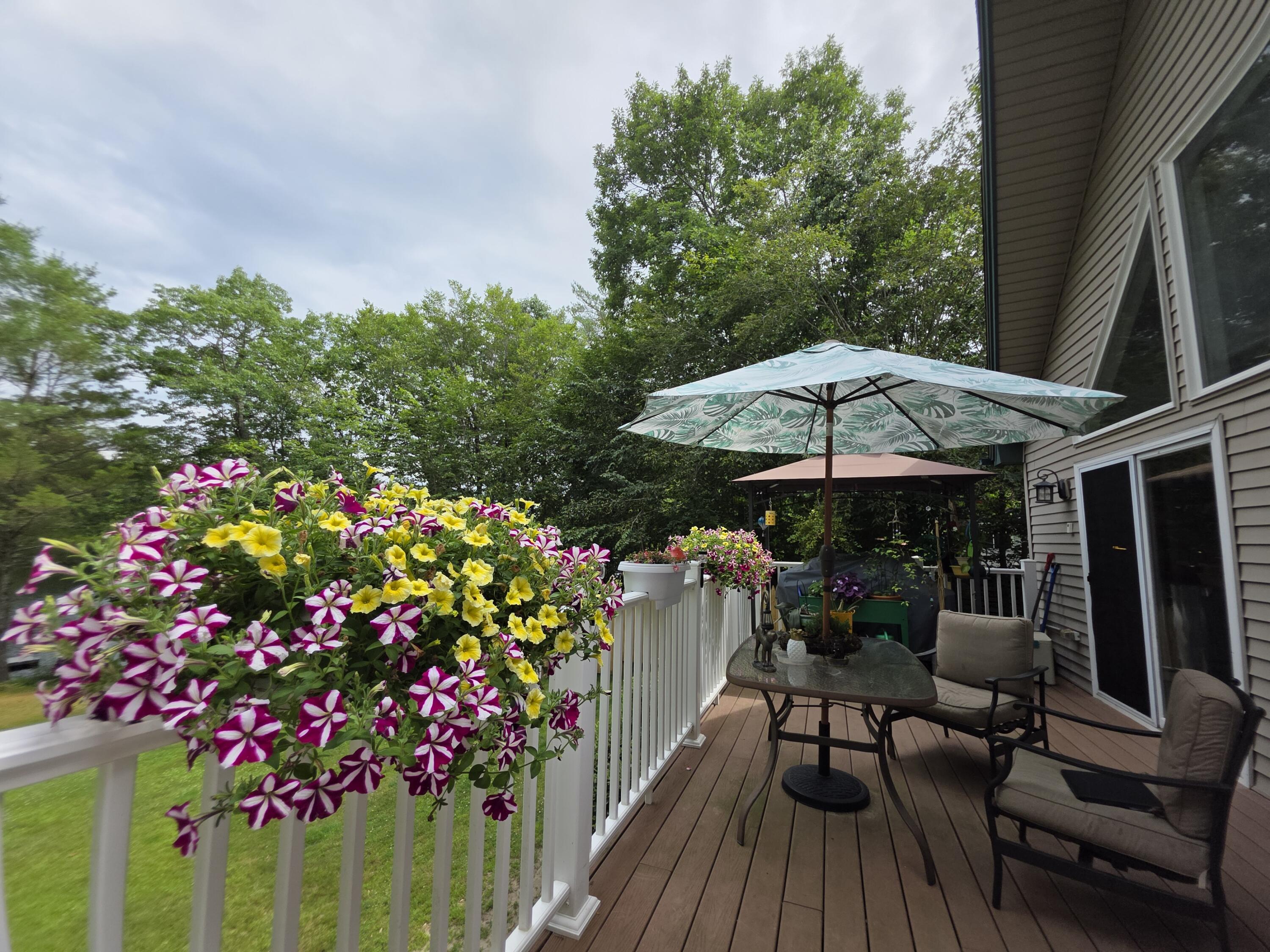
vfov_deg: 89.9
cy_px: 476
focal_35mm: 13
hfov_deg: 106.2
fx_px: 477
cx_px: 635
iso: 40
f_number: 1.9
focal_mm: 2.2
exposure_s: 1/1695
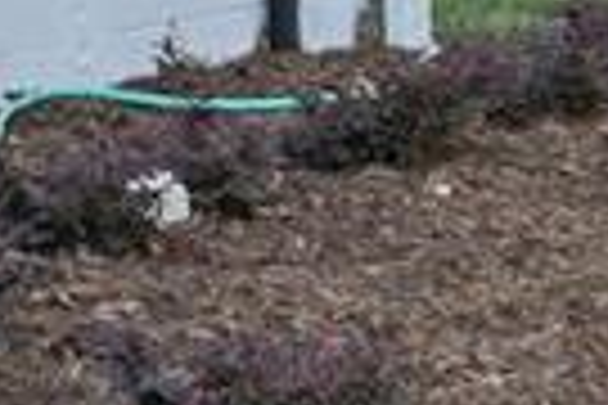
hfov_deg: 8.3
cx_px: -815
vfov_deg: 5.8
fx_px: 3850
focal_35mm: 228
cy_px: -560
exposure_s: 1/2
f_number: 10
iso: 125
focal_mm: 20
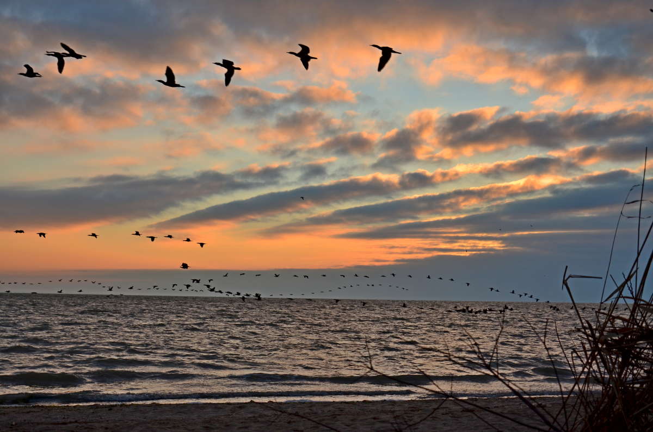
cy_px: 216
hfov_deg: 37.9
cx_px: 326
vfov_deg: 25.6
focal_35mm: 52
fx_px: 950
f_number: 6.3
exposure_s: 1/320
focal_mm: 35
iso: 100
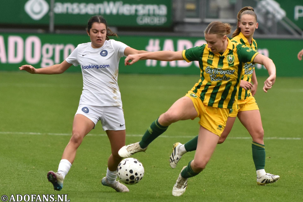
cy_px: 101
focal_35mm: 286
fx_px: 2407
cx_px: 152
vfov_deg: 4.8
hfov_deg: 7.2
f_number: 2.8
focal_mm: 190
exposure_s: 1/1250
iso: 800
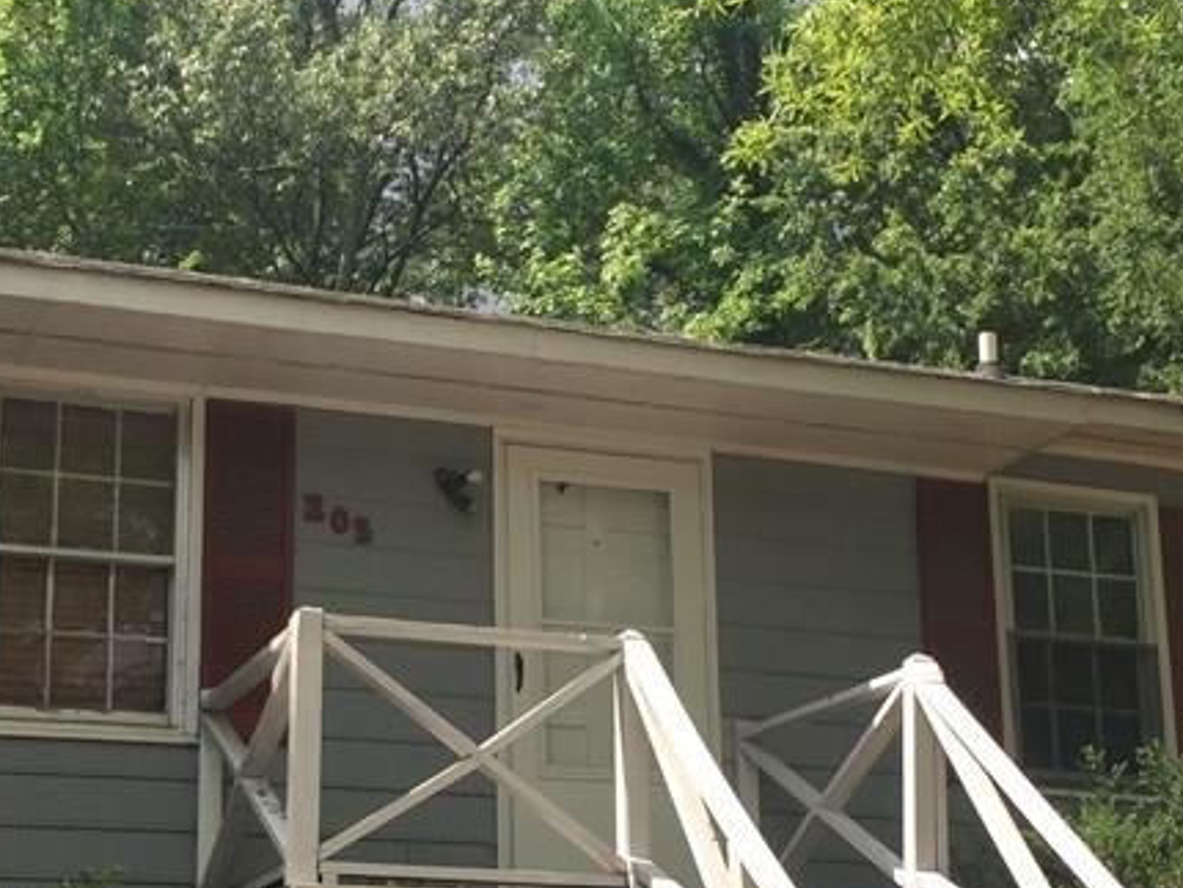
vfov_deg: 21.2
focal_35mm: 69
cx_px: 542
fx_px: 2359
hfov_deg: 28.1
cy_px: 665
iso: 32
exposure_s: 1/920
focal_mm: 4.15
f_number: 2.2
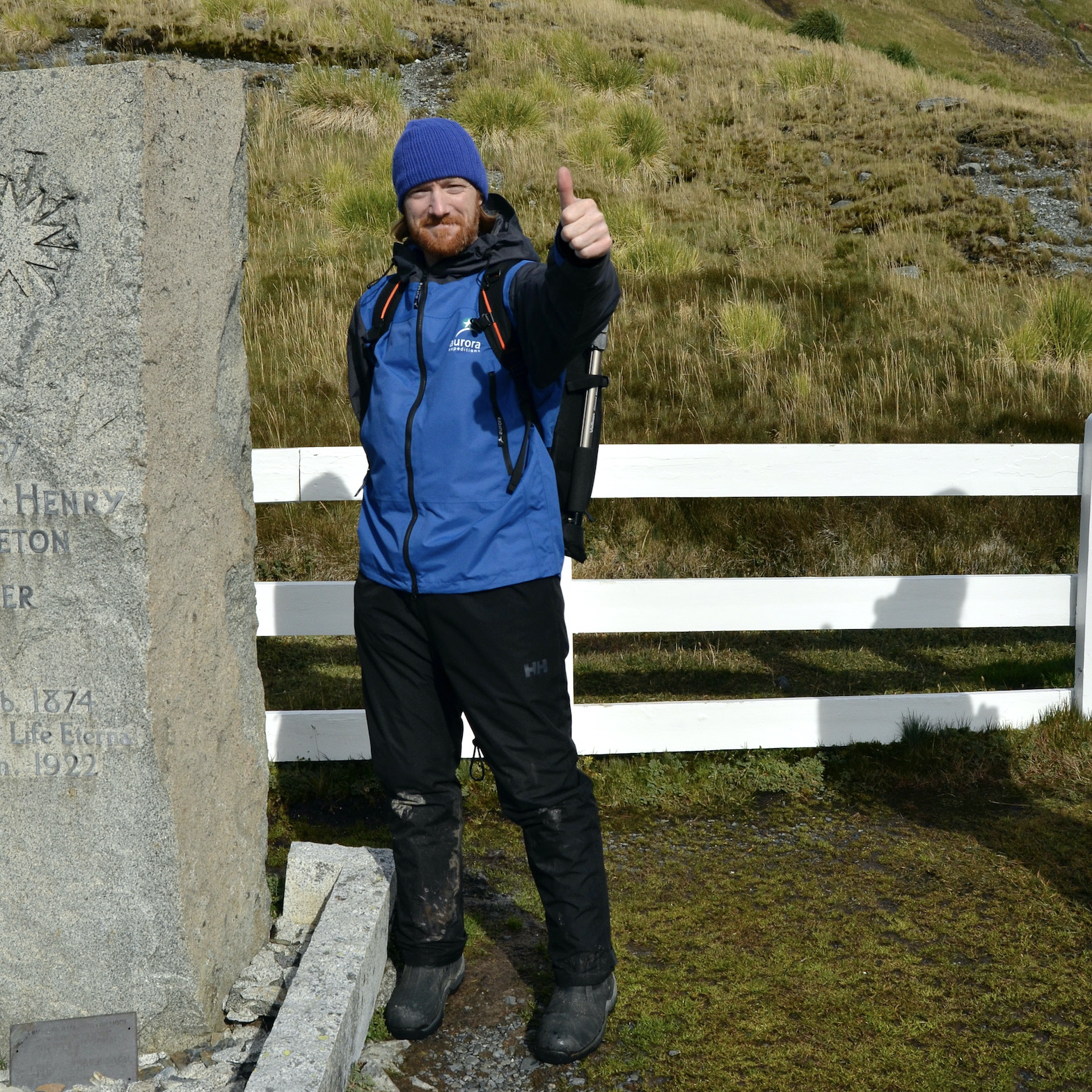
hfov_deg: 42.6
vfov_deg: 42.8
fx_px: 1392
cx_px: 425
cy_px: 539
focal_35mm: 39
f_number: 7.1
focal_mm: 20
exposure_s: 1/2500
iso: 400
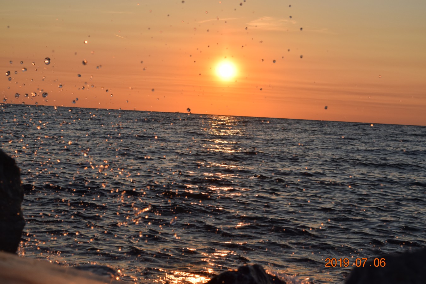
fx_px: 976
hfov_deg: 24.6
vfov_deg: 16.6
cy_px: 142
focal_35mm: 82
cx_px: 213
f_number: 8
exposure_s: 1/2000
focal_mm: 55
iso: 400
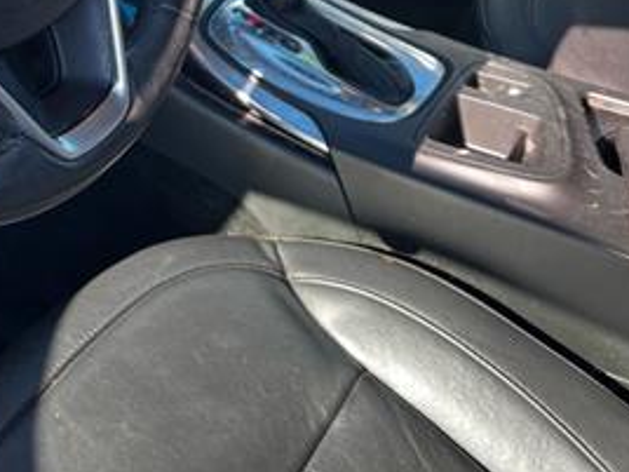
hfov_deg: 29.6
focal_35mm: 62
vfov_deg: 22.1
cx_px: 40
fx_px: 1127
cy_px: -68
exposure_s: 1/214
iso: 40
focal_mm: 5.7
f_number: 1.5
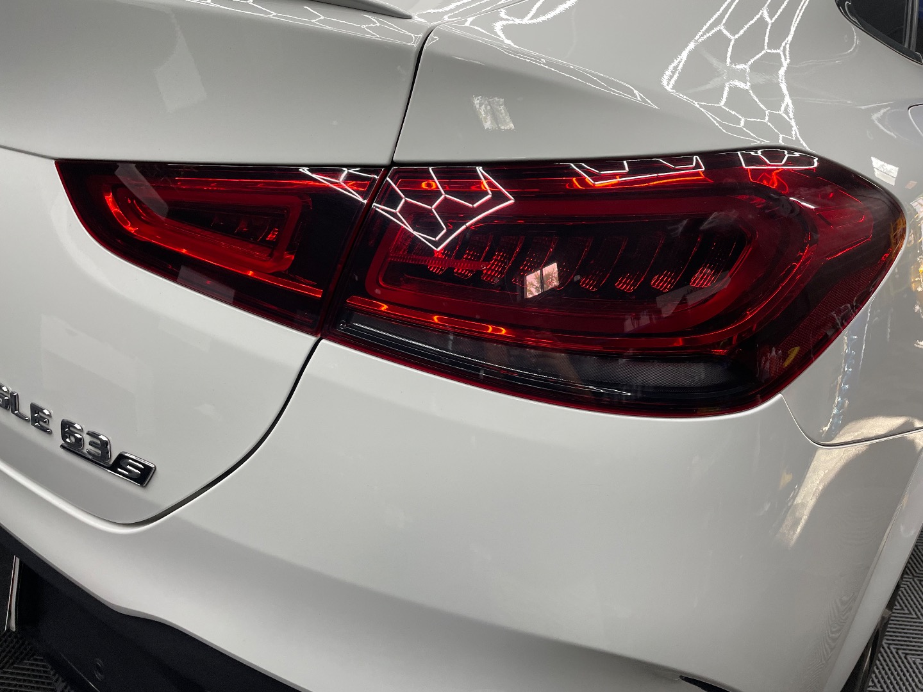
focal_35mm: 26
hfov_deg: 67.3
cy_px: 346
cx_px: 462
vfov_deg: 53.1
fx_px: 693
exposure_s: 1/120
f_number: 1.6
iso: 80
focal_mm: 4.2
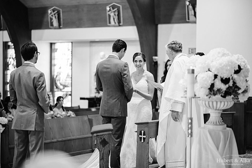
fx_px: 595
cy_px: 84
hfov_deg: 23.9
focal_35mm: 85
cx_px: 126
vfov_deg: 16.1
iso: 1000
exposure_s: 1/160
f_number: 1.8
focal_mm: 85
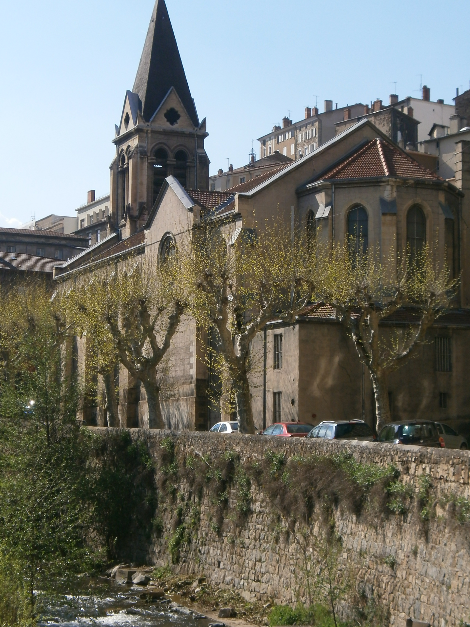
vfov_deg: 24.1
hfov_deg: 18.2
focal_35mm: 81
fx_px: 1466
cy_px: 285
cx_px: 221
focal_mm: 11.1
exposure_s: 1/640
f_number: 4.6
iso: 100
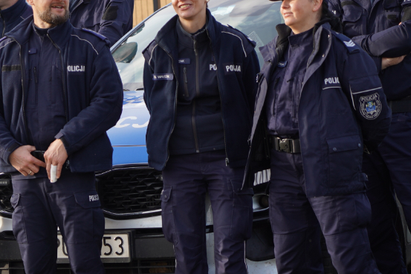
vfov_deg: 5.6
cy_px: 170
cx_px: 56
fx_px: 2820
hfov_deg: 8.3
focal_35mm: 247
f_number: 4
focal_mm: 105
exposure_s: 1/200
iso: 100
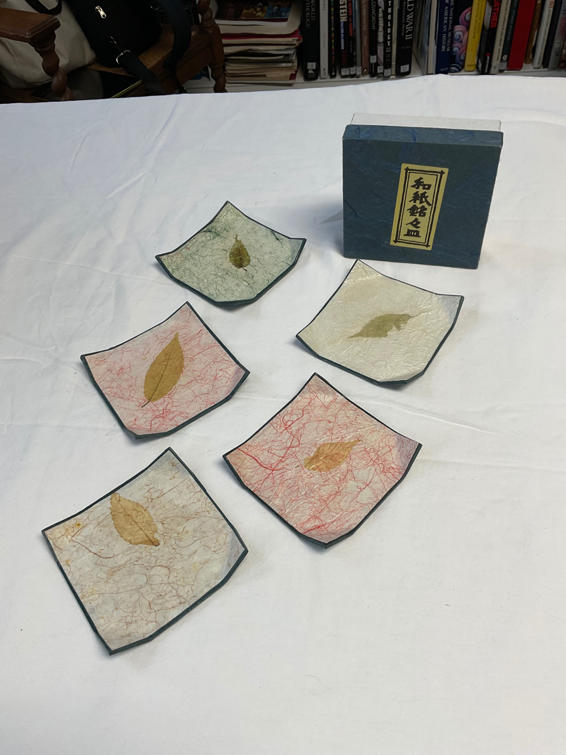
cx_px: 283
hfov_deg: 48.2
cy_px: 378
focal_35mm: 29
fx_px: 632
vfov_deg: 61.7
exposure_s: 1/120
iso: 32
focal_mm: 3
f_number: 1.8
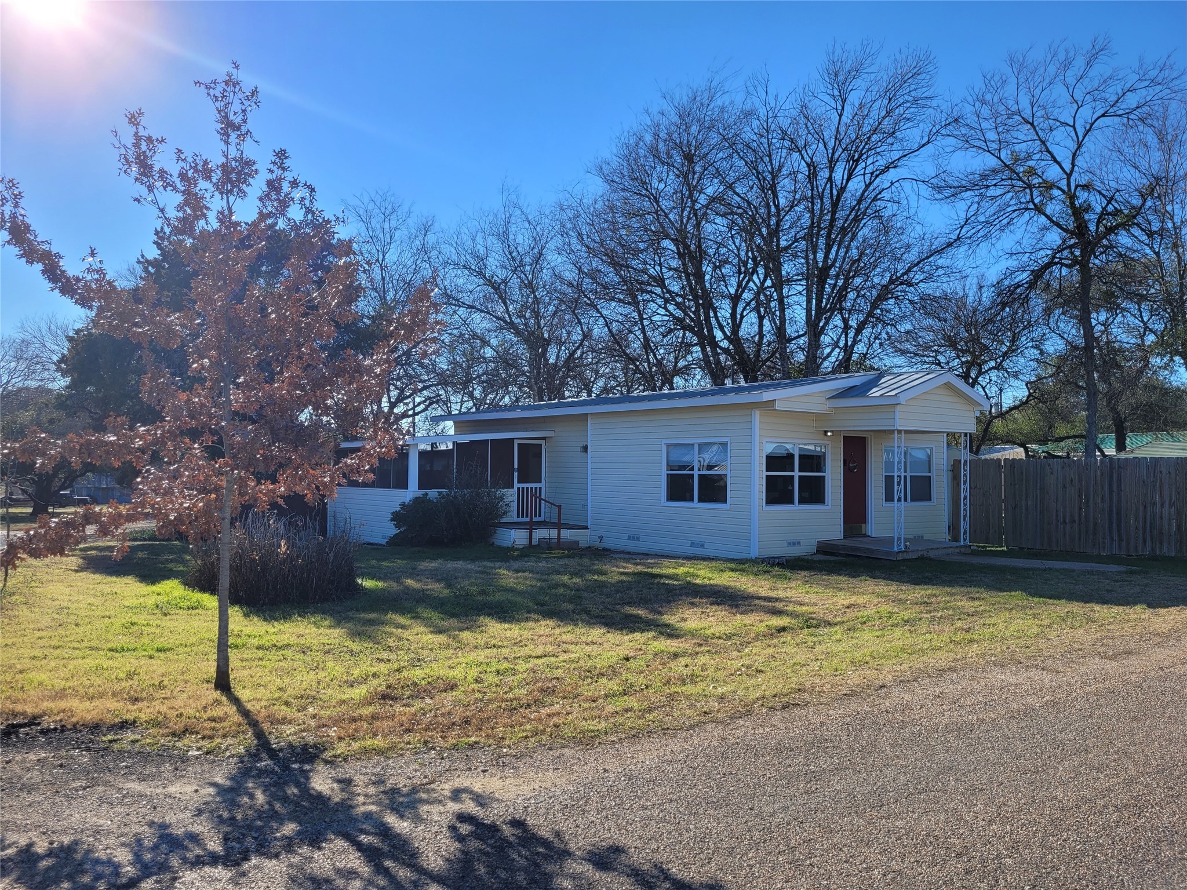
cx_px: 594
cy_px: 445
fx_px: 892
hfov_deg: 67.3
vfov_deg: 53.1
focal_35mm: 26
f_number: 1.8
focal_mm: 5.4
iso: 40
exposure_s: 1/2271
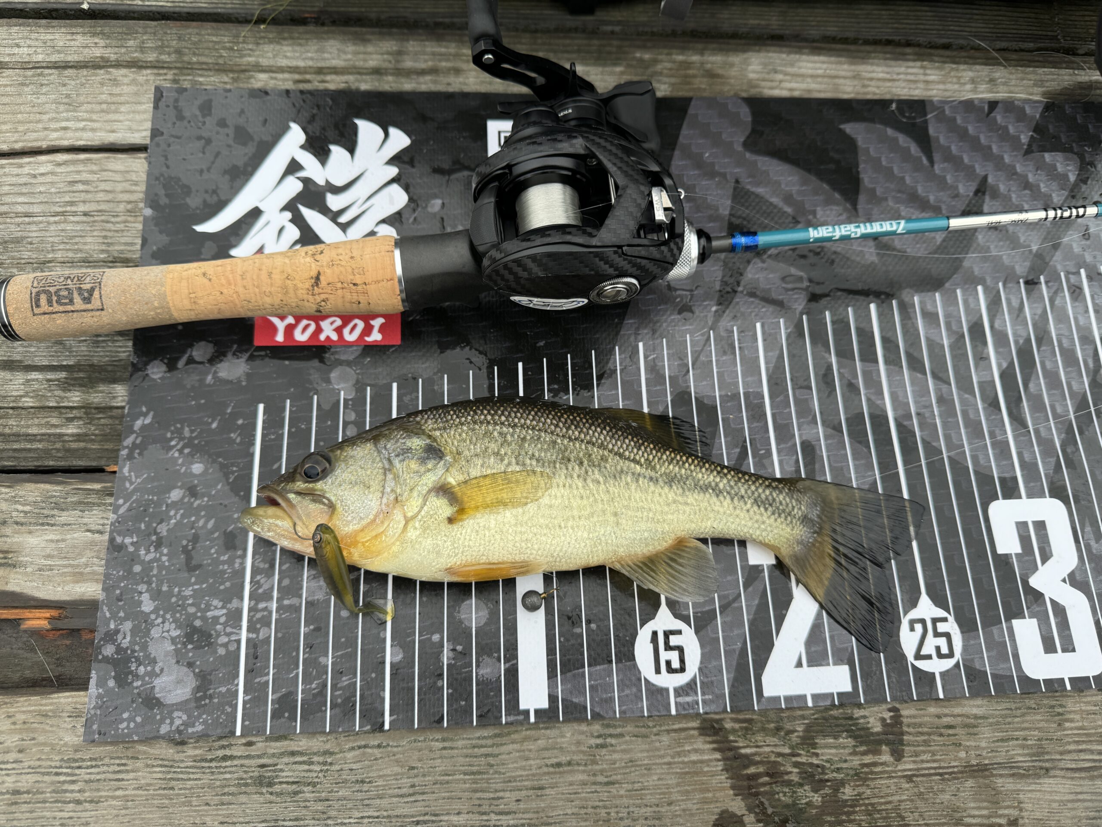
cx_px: 551
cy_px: 414
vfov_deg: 56.8
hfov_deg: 71.6
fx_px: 764
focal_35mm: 24
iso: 64
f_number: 1.78
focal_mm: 6.86
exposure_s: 1/265
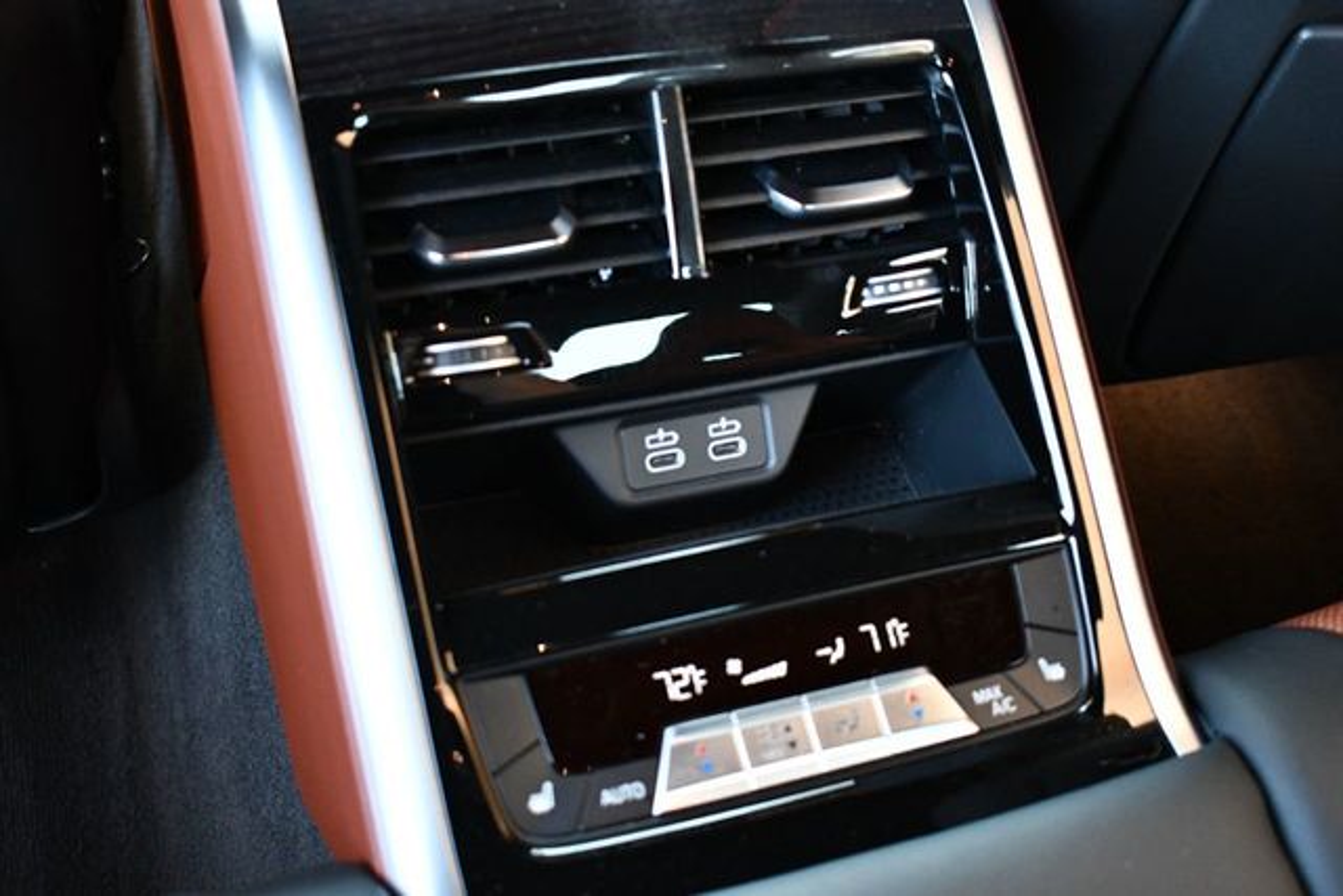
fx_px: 1642
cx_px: 672
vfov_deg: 30.5
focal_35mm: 44
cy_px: 448
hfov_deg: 44.5
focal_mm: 22
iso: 2200
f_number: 3.8
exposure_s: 1/125
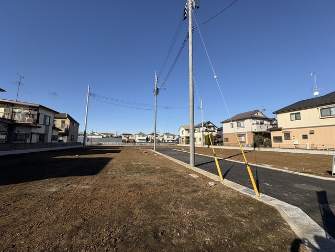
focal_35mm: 14
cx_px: 168
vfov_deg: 85.7
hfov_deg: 102.1
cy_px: 126
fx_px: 135
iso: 50
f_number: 2.2
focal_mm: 2.22
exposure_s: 1/2494
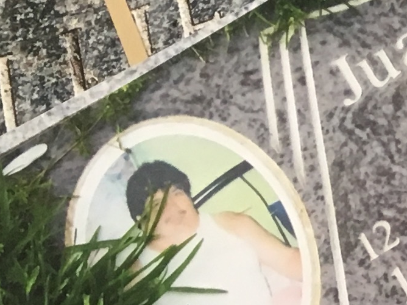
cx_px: 899
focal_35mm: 175
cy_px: -239
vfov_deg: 8.2
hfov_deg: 10.2
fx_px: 2058
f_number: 2.2
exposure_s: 1/30
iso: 80
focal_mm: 4.15
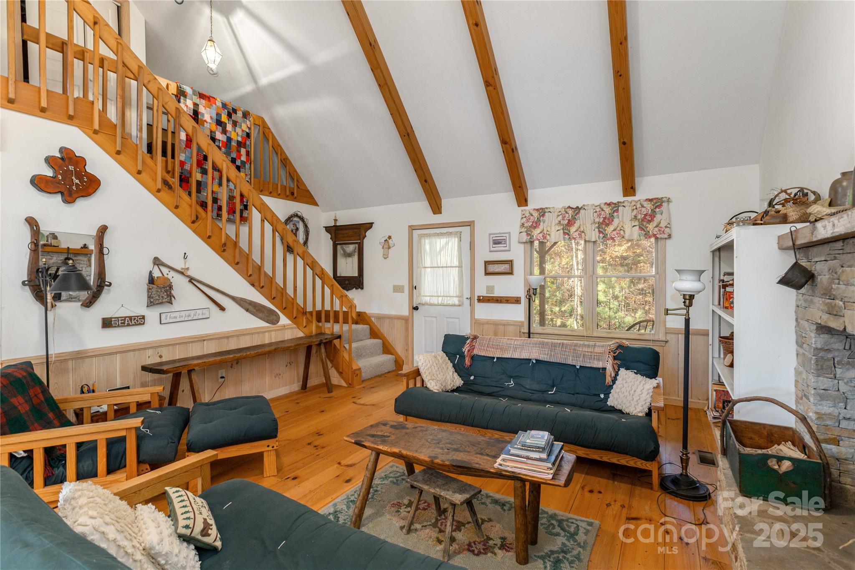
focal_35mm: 17
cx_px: 428
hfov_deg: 93.3
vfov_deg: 70.5
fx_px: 404
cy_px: 285
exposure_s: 1/20
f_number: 9
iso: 320
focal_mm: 17
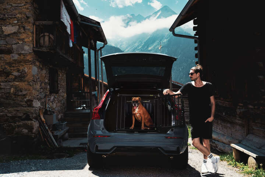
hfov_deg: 54.4
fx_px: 258
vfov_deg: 37.9
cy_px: 88
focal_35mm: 35
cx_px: 132
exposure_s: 1/2000
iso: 400
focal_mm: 35
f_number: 6.3
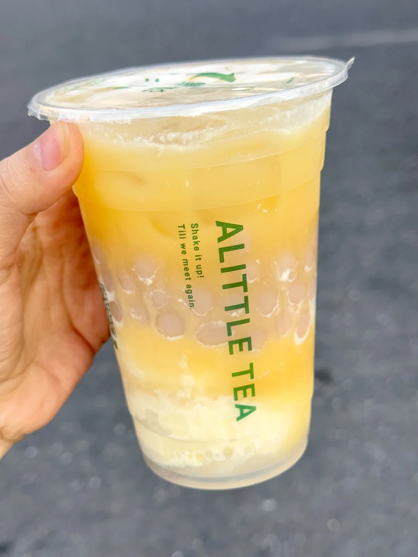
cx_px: 209
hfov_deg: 30.3
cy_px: 278
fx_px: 773
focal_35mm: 48
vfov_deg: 39.7
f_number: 1.78
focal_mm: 6.76
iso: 64
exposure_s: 1/538
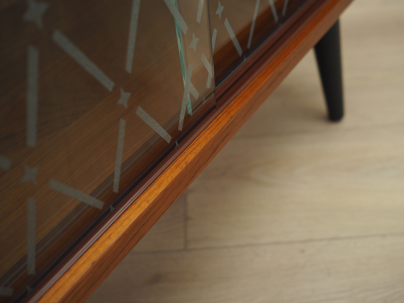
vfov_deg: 41.8
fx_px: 397
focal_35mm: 34
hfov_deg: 54.0
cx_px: 202
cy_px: 152
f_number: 2.5
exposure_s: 1/50
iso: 400
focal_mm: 17
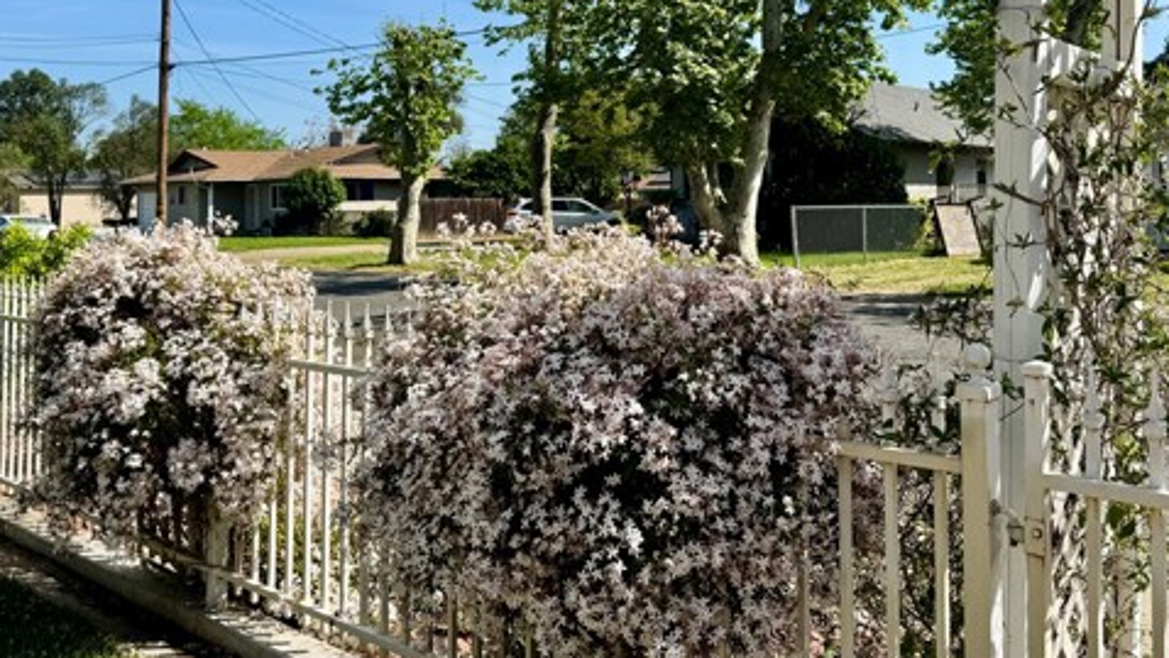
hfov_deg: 56.5
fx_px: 1085
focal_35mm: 35
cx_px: 648
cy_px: 164
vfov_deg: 33.1
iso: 80
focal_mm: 6.76
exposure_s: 1/4310
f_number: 1.78
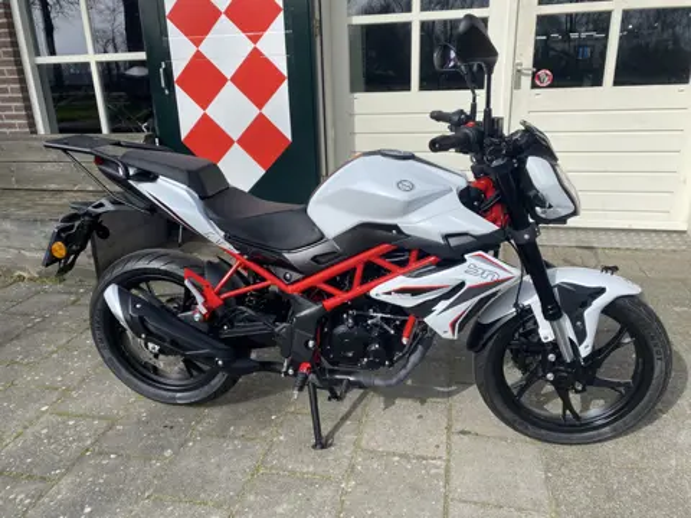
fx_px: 519
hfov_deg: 67.3
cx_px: 346
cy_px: 259
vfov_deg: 53.1
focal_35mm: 26
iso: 32
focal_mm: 4.25
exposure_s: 1/2625
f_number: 1.8
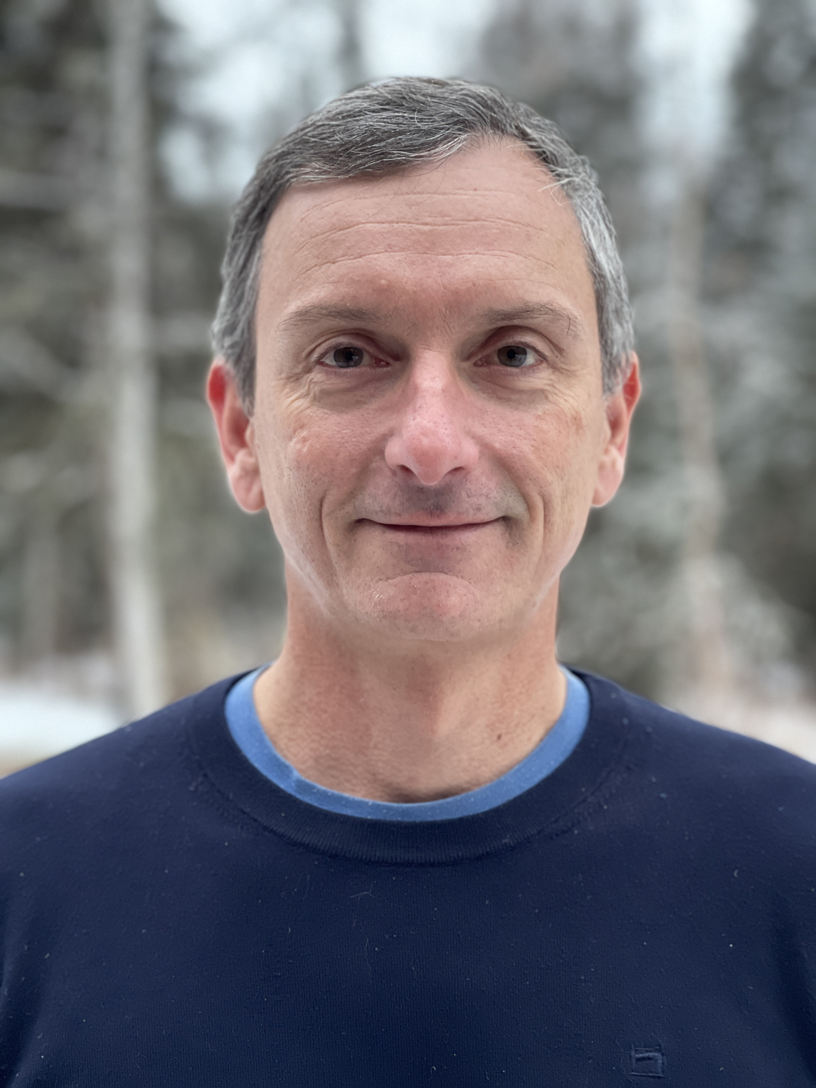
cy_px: 544
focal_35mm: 64
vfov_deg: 30.3
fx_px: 2012
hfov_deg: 22.9
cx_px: 408
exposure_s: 1/40
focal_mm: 7.5
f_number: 2.2
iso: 250
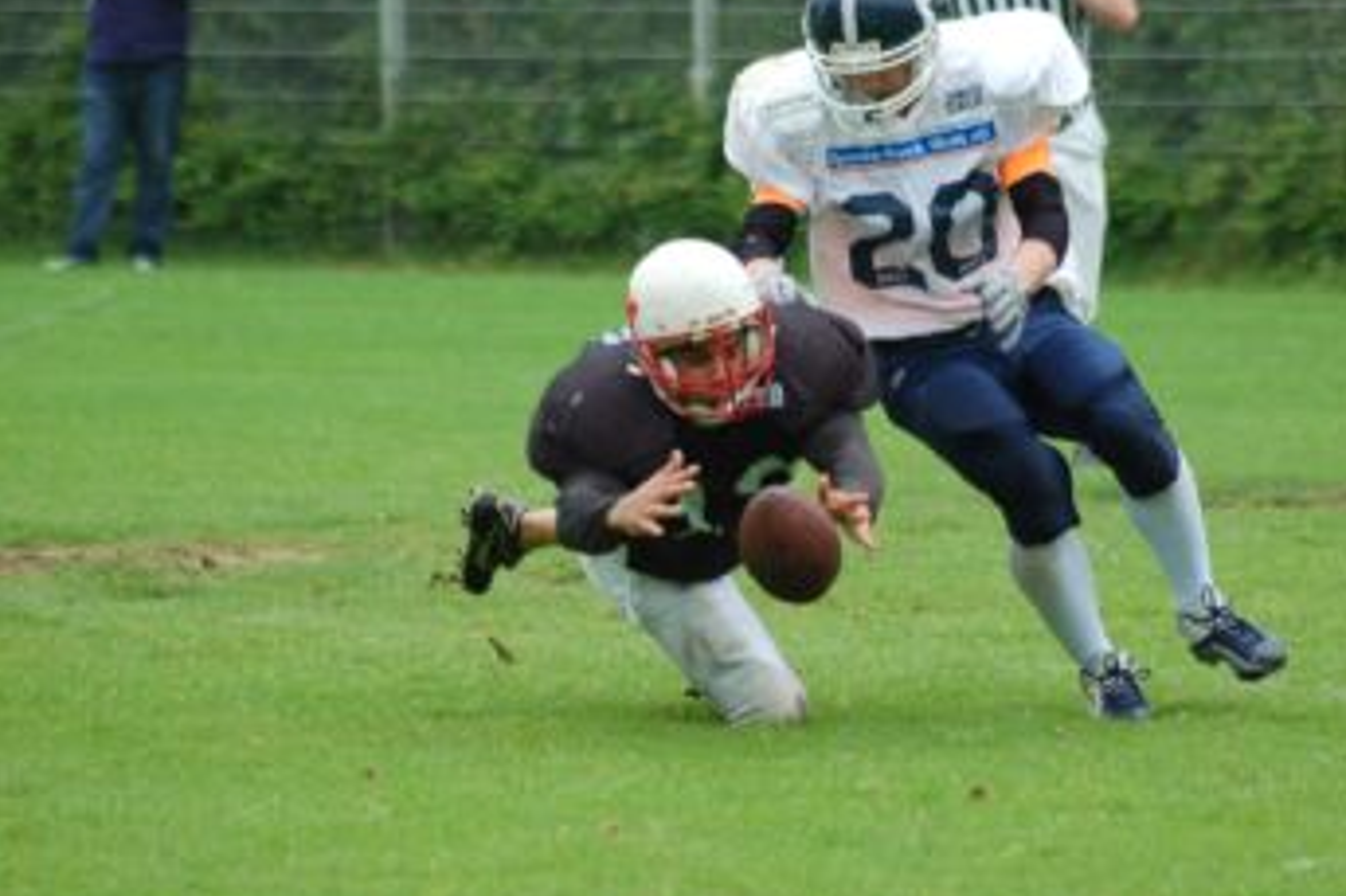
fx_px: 14374
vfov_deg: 3.6
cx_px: 753
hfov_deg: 5.4
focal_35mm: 385
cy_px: 348
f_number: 5
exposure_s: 1/640
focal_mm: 195
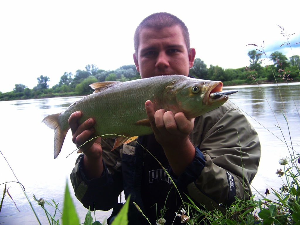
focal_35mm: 36
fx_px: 312
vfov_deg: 39.7
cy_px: 112
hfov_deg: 51.4
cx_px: 150
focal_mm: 5.85
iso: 64
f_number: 2.8
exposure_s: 1/160
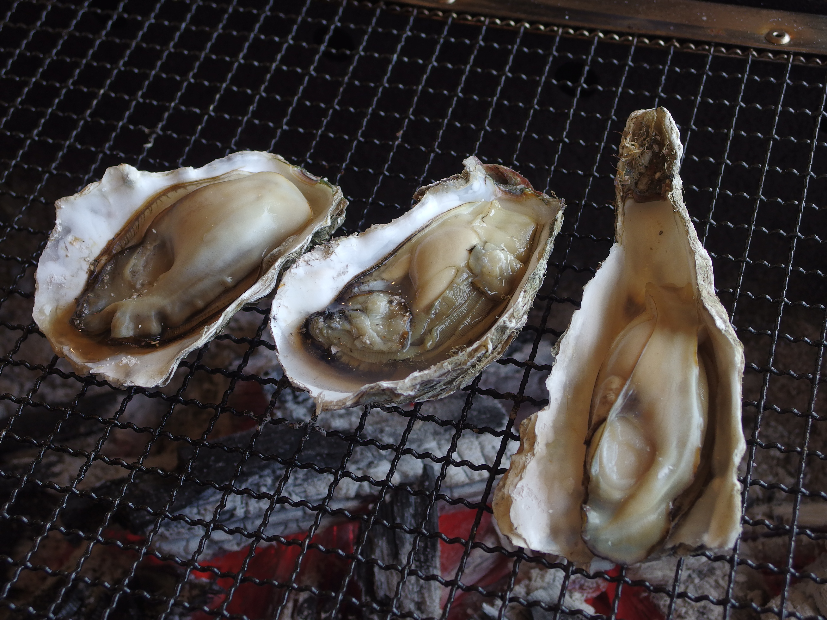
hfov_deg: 32.2
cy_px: 310
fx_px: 1433
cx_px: 414
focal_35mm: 60
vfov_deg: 24.4
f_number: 2.8
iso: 100
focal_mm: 12.8
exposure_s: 1/125
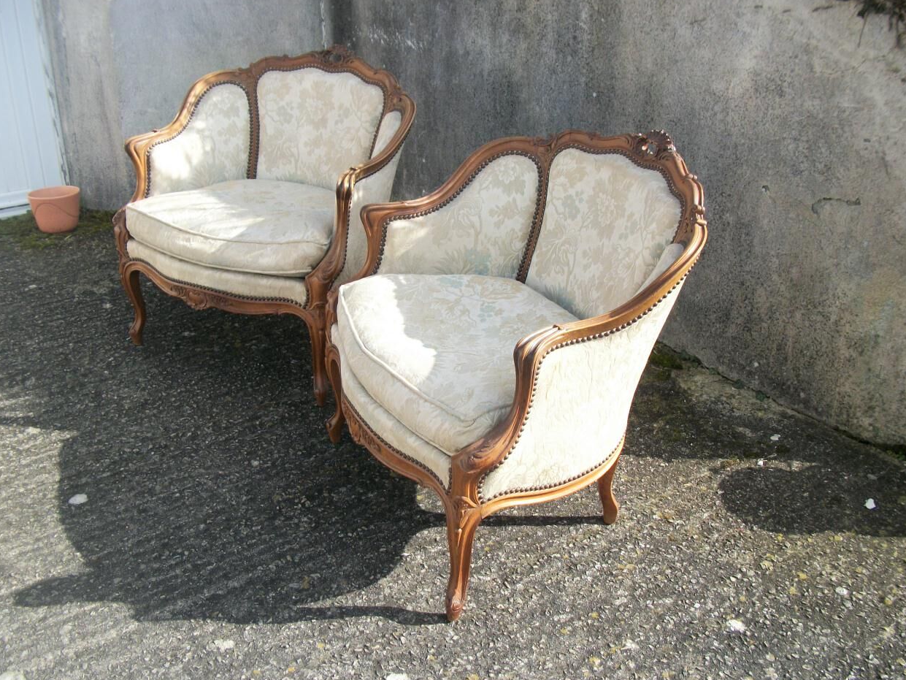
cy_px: 343
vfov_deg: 43.0
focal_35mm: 33
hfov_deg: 55.3
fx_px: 864
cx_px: 452
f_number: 8.8
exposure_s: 1/100
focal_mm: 5.7
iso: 80
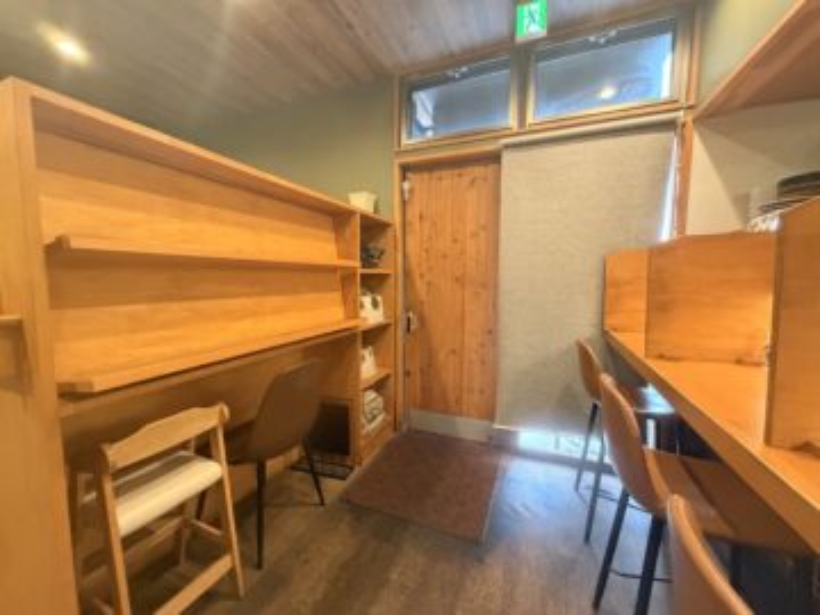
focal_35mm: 14
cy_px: 308
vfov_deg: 85.7
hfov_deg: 102.1
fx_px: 332
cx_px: 410
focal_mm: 2.22
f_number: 2.2
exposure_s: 1/60
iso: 800
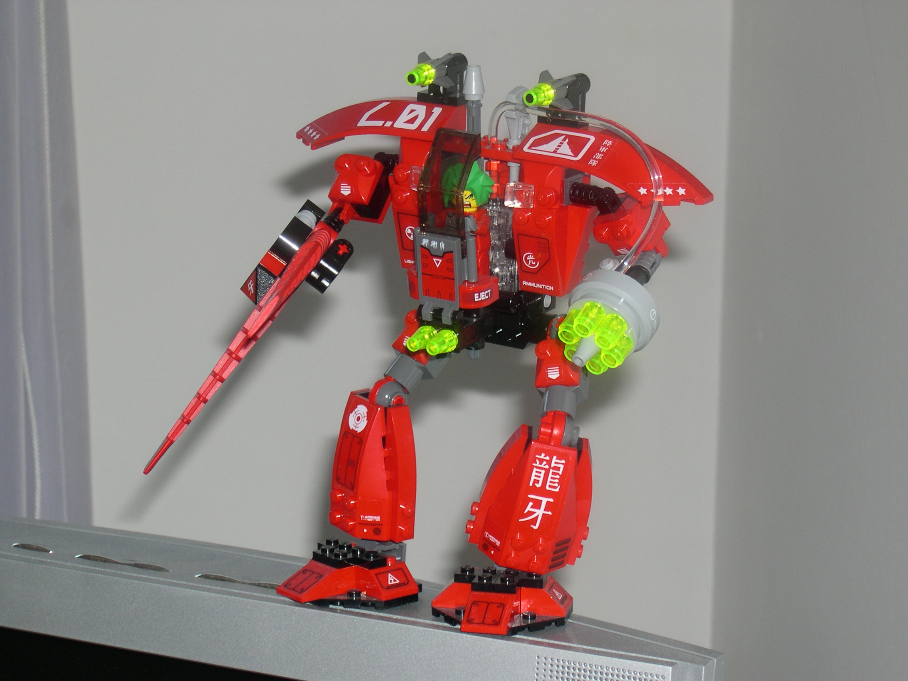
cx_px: 454
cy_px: 340
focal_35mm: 92
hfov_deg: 21.3
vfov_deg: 16.1
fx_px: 2413
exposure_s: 1/60
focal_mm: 19.5
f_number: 4.5
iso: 100
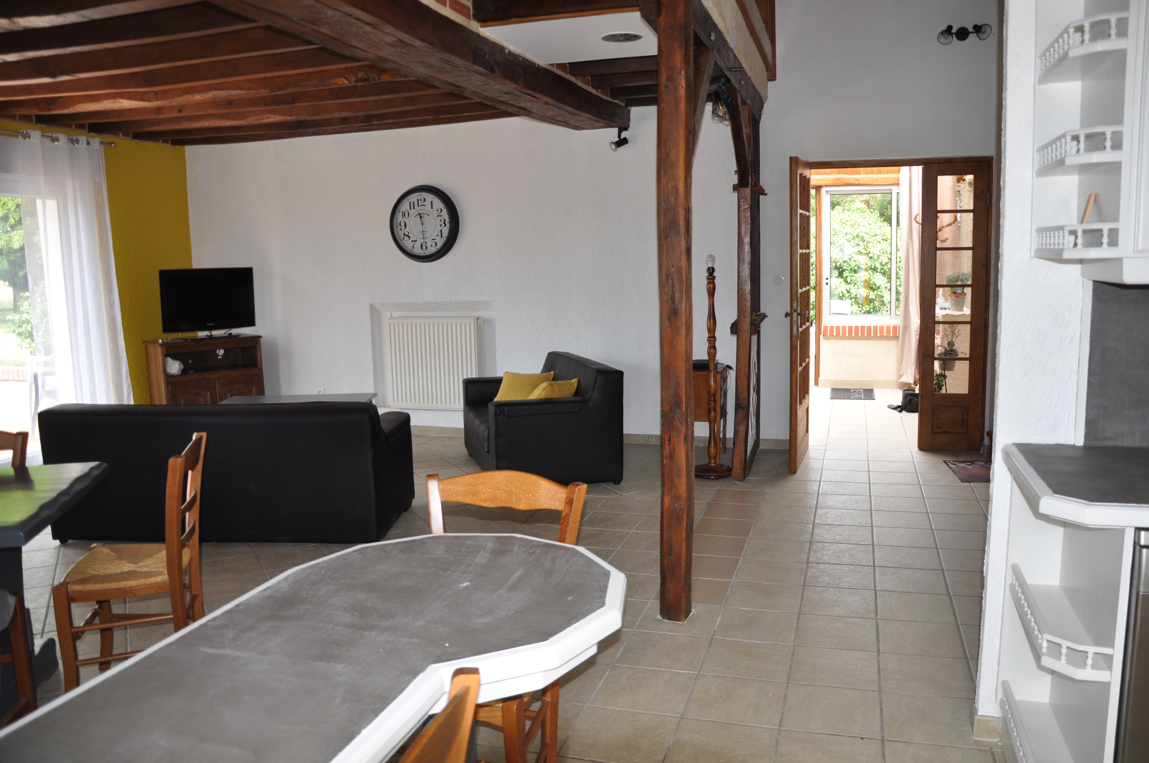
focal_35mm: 27
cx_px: 574
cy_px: 382
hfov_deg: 67.4
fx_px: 861
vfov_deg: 47.8
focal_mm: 18
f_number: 3.5
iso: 400
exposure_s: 1/125
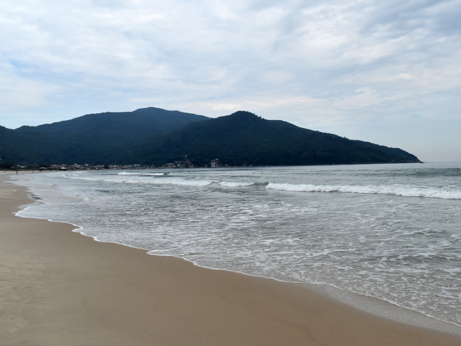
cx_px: 255
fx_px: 399
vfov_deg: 46.8
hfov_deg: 59.8
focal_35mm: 30
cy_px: 170
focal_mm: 18
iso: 400
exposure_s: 1/500
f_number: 11
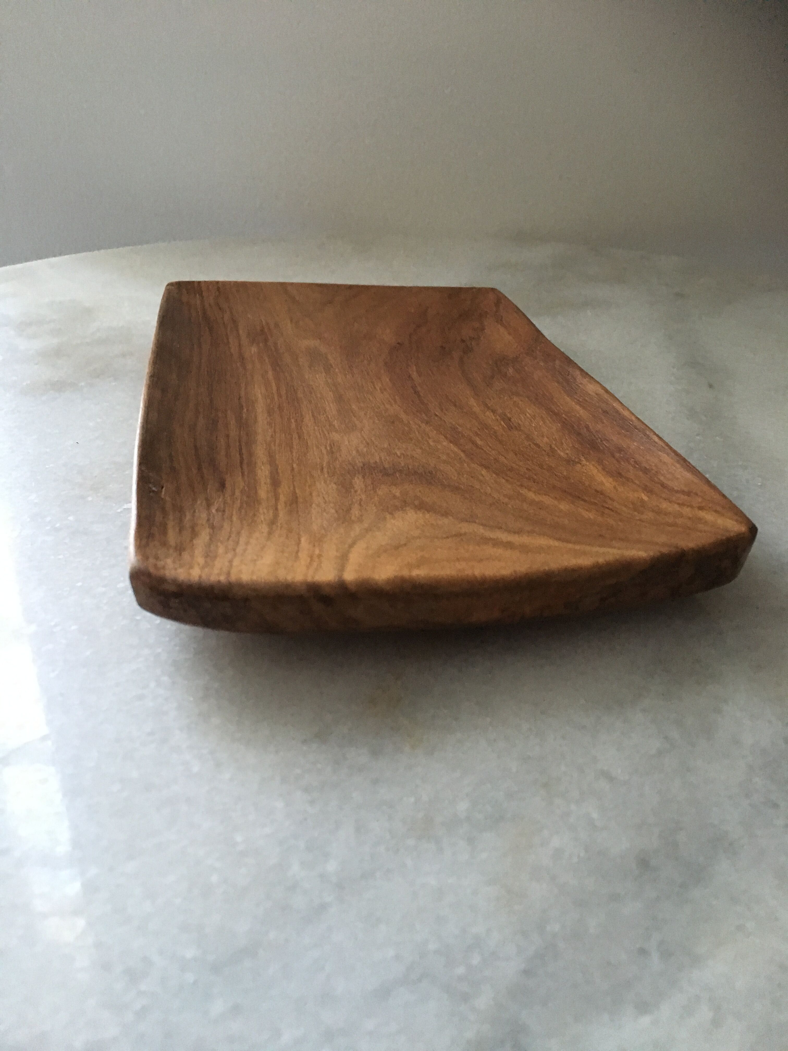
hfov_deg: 48.2
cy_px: 526
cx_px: 394
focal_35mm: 29
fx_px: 880
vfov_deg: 61.7
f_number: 2.2
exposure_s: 1/17
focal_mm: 4.15
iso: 250
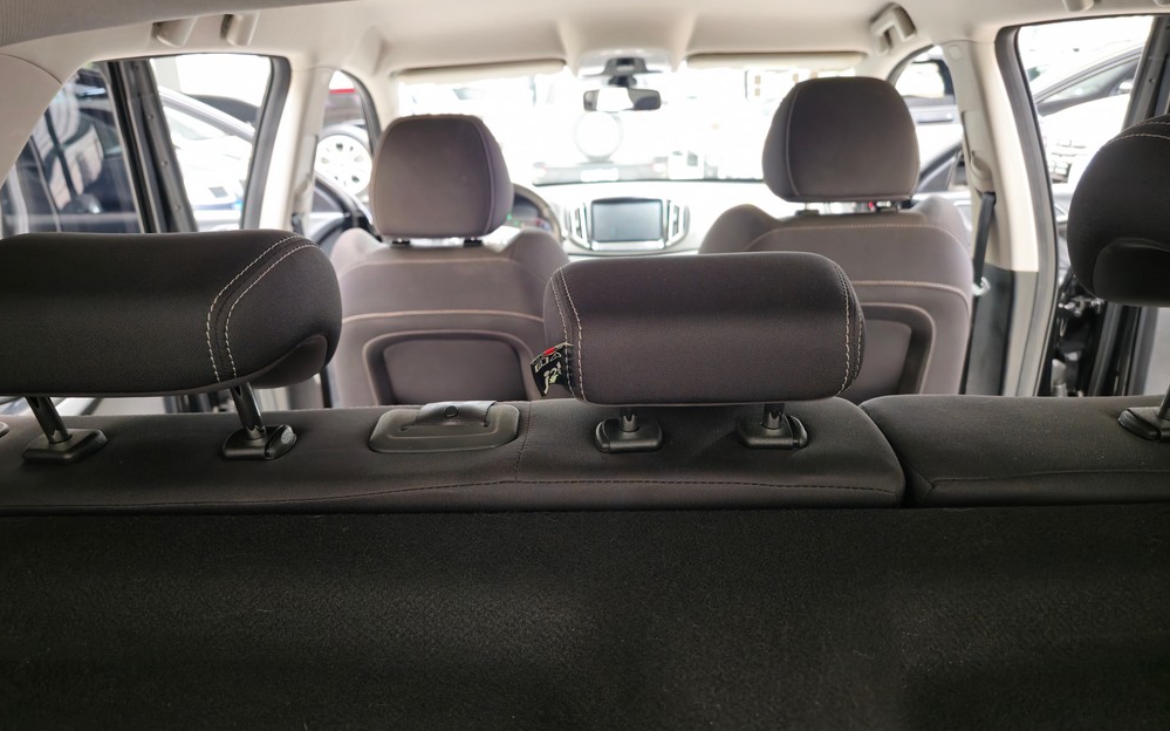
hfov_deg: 72.5
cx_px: 573
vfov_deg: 49.2
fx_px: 797
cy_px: 347
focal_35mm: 25
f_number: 1.7
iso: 200
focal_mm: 6.3
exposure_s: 1/60
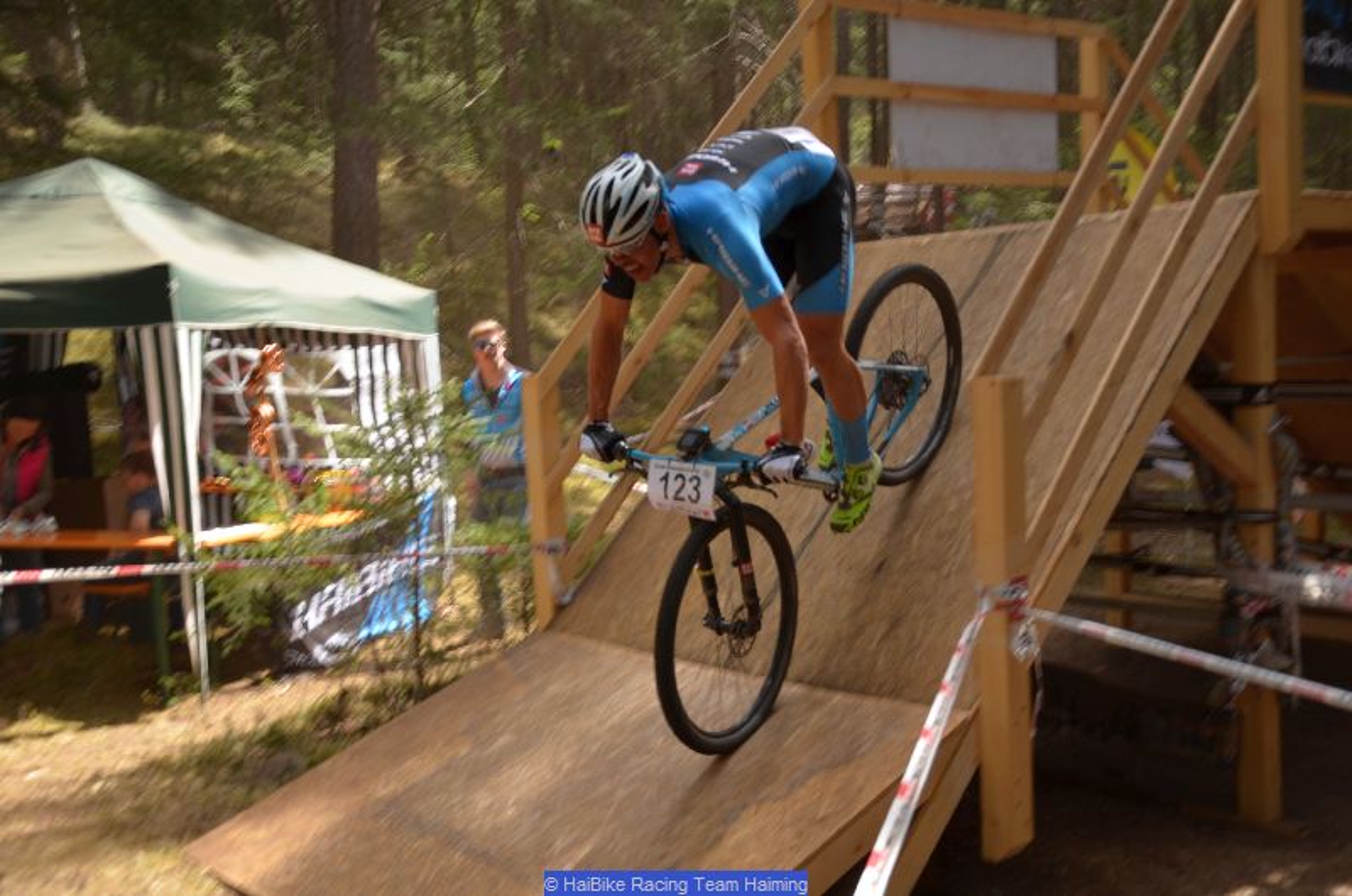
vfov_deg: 34.1
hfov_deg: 49.6
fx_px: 1462
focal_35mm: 39
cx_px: 676
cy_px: 448
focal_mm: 26
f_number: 4
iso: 100
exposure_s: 1/160
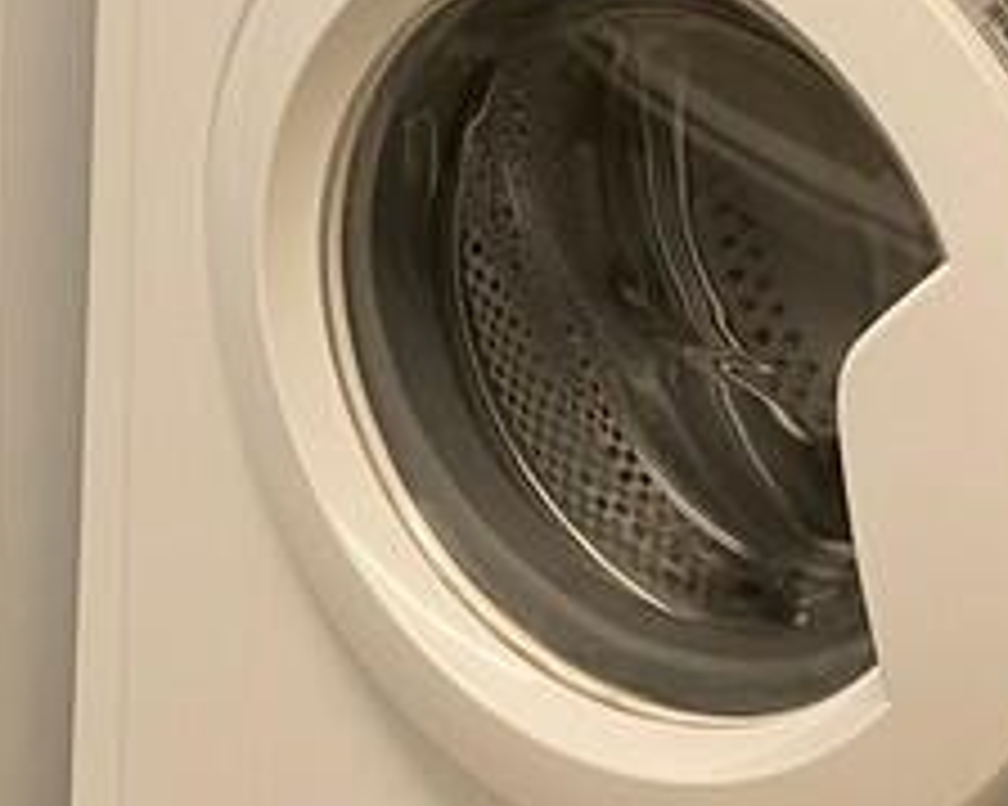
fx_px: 3459
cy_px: -270
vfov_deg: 12.8
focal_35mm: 116
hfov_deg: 15.1
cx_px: -585
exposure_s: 1/50
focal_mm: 4.25
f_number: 1.8
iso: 100
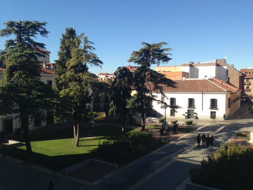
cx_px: 126
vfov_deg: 43.0
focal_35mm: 33
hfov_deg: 55.3
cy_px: 95
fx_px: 241
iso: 50
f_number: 2.4
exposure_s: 1/889
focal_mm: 4.12
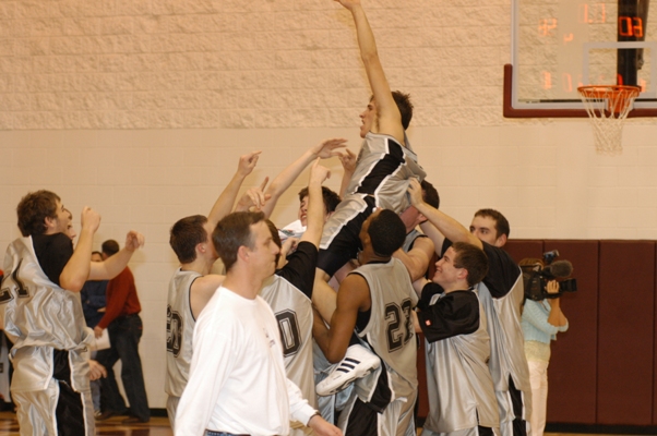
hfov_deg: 17.1
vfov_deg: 11.4
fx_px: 2188
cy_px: 218
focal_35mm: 120
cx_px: 328
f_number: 3.5
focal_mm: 80
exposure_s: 1/160
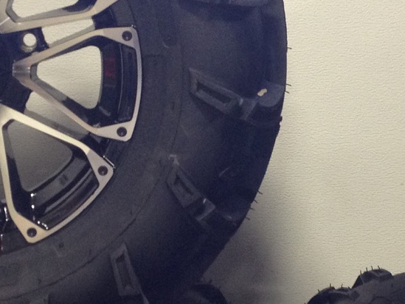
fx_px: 1416
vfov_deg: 12.2
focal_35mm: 121
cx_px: 246
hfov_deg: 16.3
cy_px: 194
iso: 160
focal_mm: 4.28
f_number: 2.4
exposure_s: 1/20
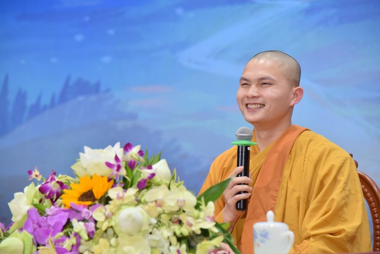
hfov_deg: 17.1
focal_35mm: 120
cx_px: 190
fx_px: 1267
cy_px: 127
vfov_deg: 11.4
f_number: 5
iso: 1250
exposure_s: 1/160
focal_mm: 120
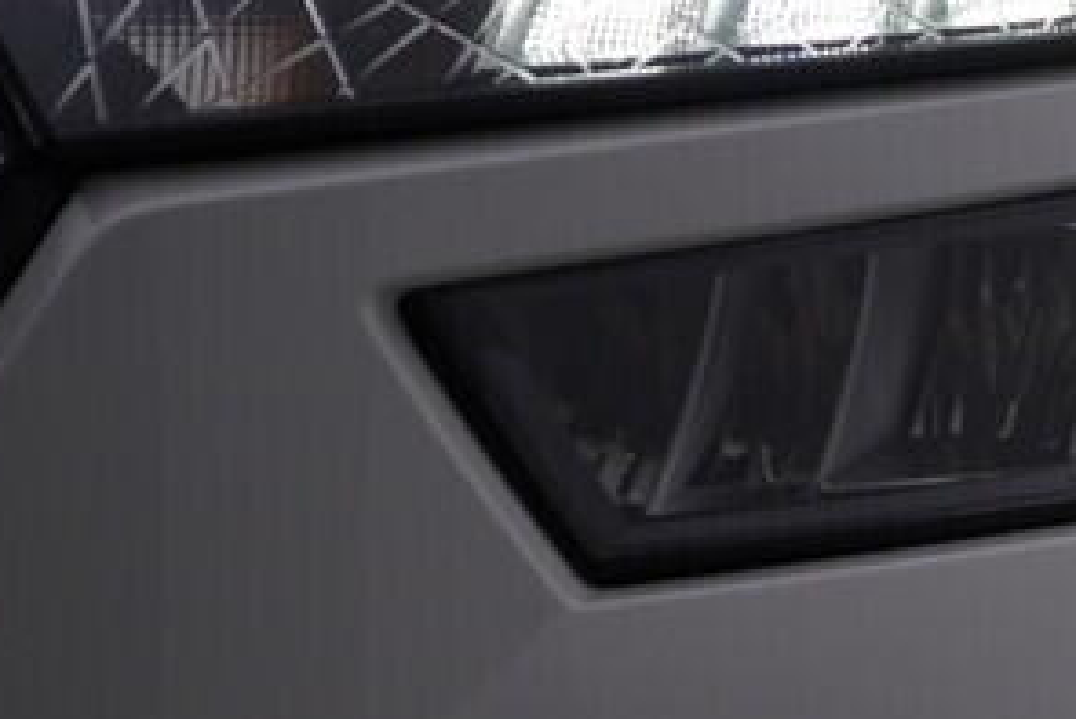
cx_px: 1579
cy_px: 589
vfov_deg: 10.9
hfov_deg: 15.2
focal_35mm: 125
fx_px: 3738
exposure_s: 1/160
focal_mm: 24
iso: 125
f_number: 5.6
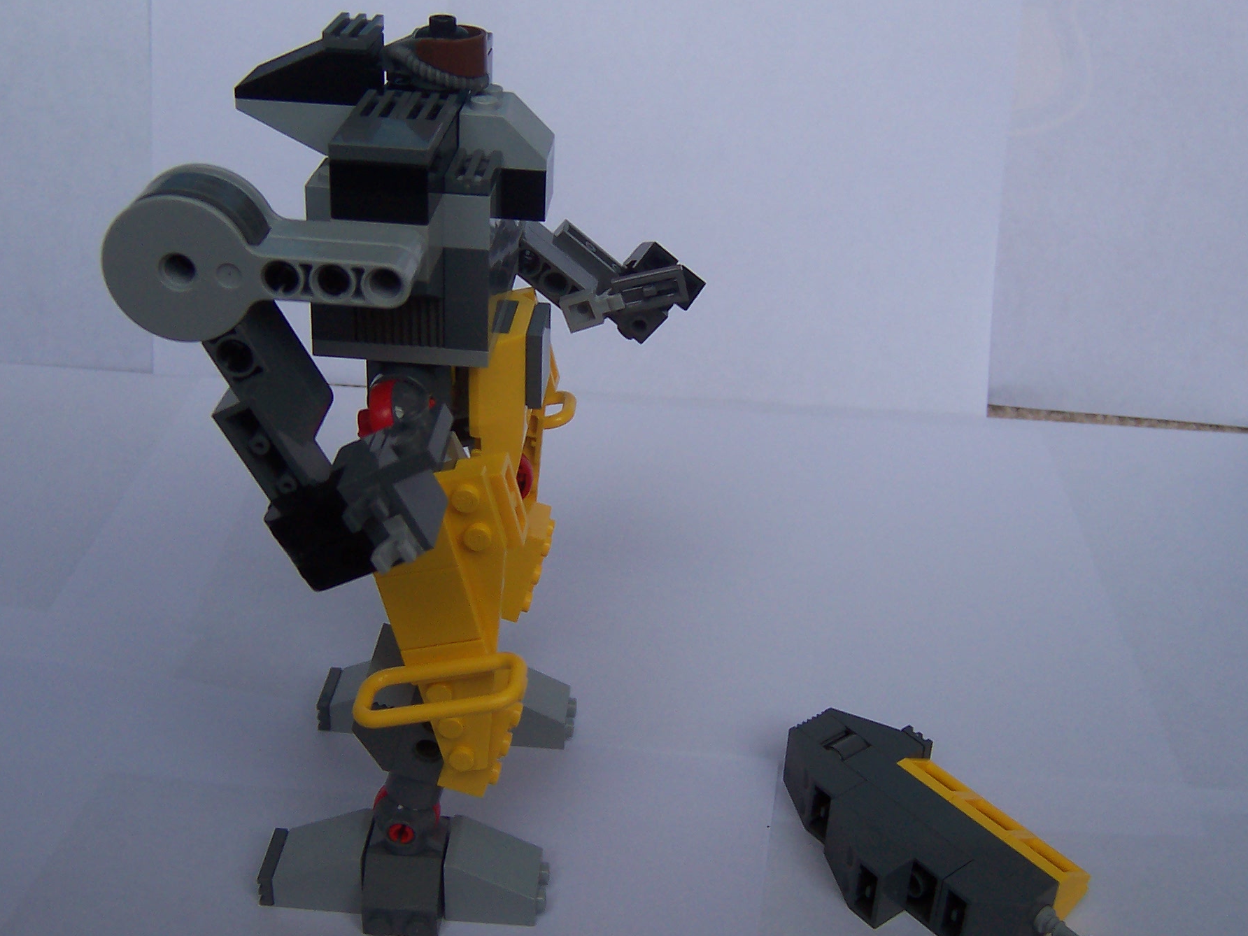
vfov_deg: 35.1
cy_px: 474
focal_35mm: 41
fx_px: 1478
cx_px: 670
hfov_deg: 45.7
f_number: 2.8
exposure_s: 1/45
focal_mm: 5.6
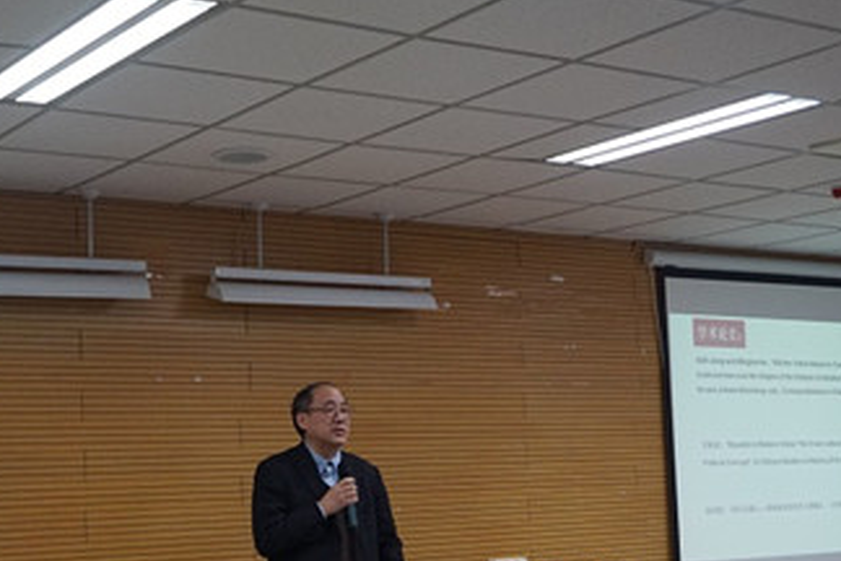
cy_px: 403
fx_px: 1493
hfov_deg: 31.3
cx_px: 324
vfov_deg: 21.1
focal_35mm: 64
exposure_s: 1/160
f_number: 4.5
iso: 1250
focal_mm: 23
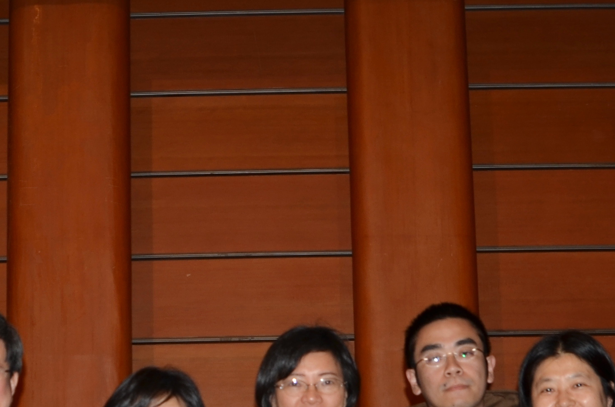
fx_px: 1551
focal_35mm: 91
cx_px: 226
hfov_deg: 22.4
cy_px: 434
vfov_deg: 14.6
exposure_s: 1/80
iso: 100
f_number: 3.5
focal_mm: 18
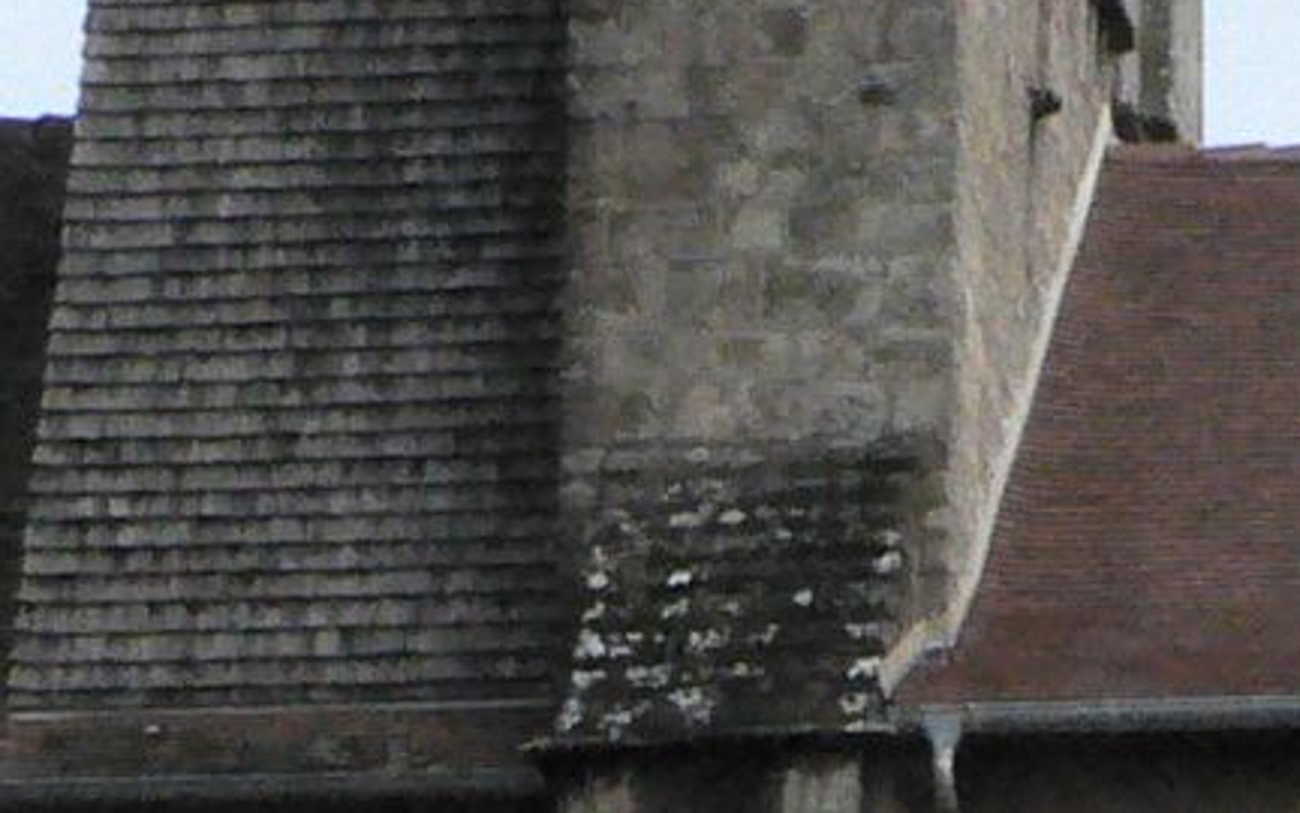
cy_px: 1716
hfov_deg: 9.2
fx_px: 8007
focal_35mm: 226
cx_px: 1390
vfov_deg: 5.7
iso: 400
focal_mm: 6
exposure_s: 1/640
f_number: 5.6
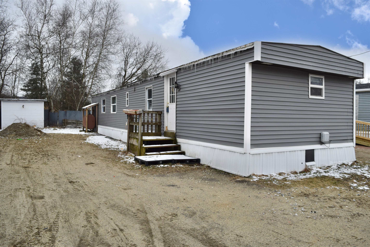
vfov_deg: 47.9
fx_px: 277
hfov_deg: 67.4
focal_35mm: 27
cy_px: 124
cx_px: 185
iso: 200
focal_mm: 18
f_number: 7.1
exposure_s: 1/1250
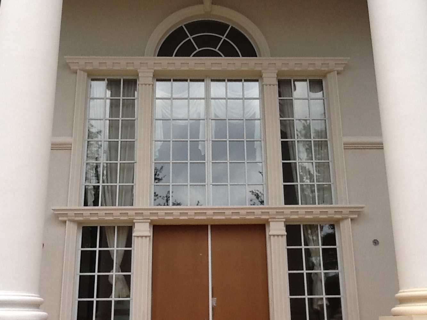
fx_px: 395
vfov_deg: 44.2
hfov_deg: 56.8
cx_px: 214
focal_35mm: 32
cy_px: 160
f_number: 2.4
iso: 80
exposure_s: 1/891
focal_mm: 2.03
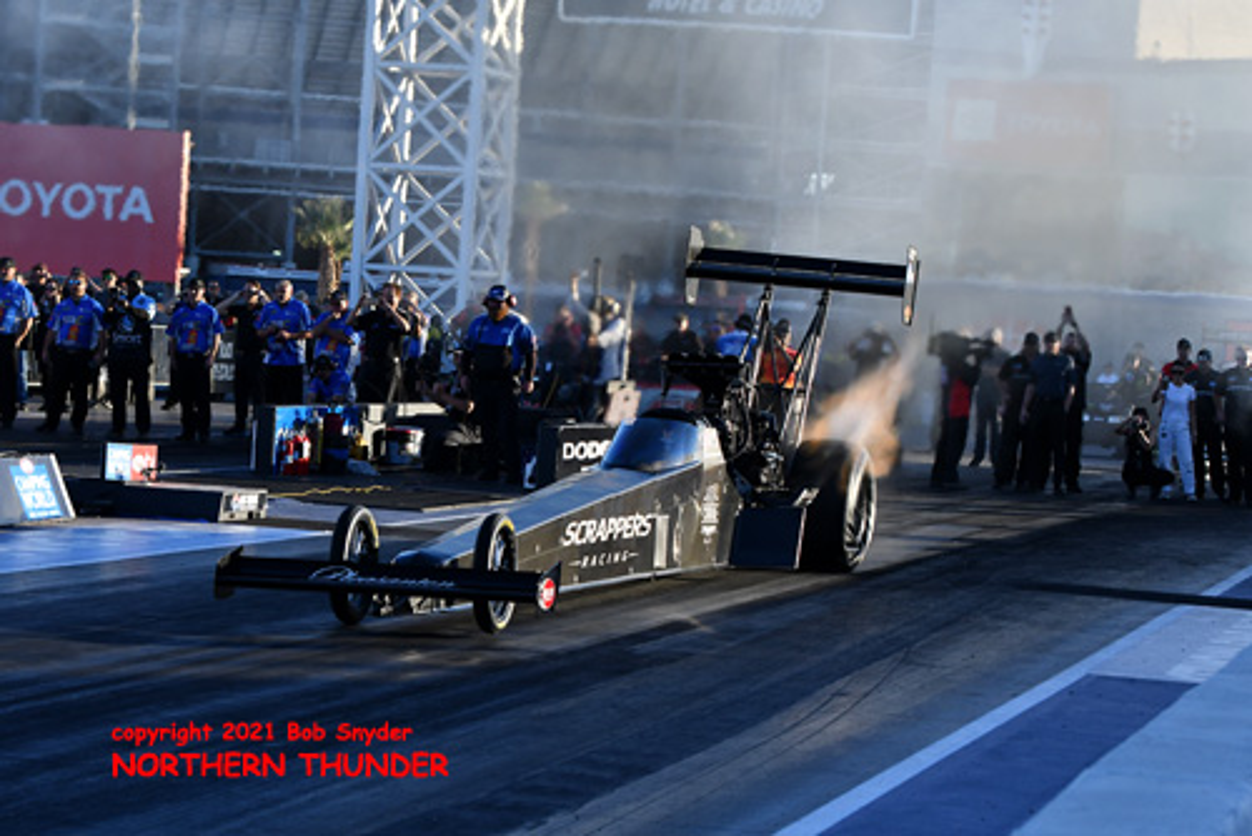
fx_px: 3654
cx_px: 626
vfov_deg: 13.1
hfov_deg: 19.4
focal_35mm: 105
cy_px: 418
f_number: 5.6
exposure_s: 1/1000
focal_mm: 70
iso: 250
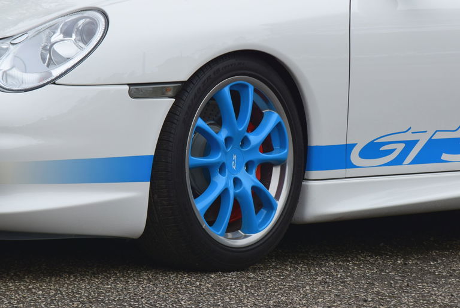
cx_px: 230
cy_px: 154
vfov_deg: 4.6
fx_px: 3835
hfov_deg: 6.9
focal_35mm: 300
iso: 400
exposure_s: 1/250
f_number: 10
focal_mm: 200
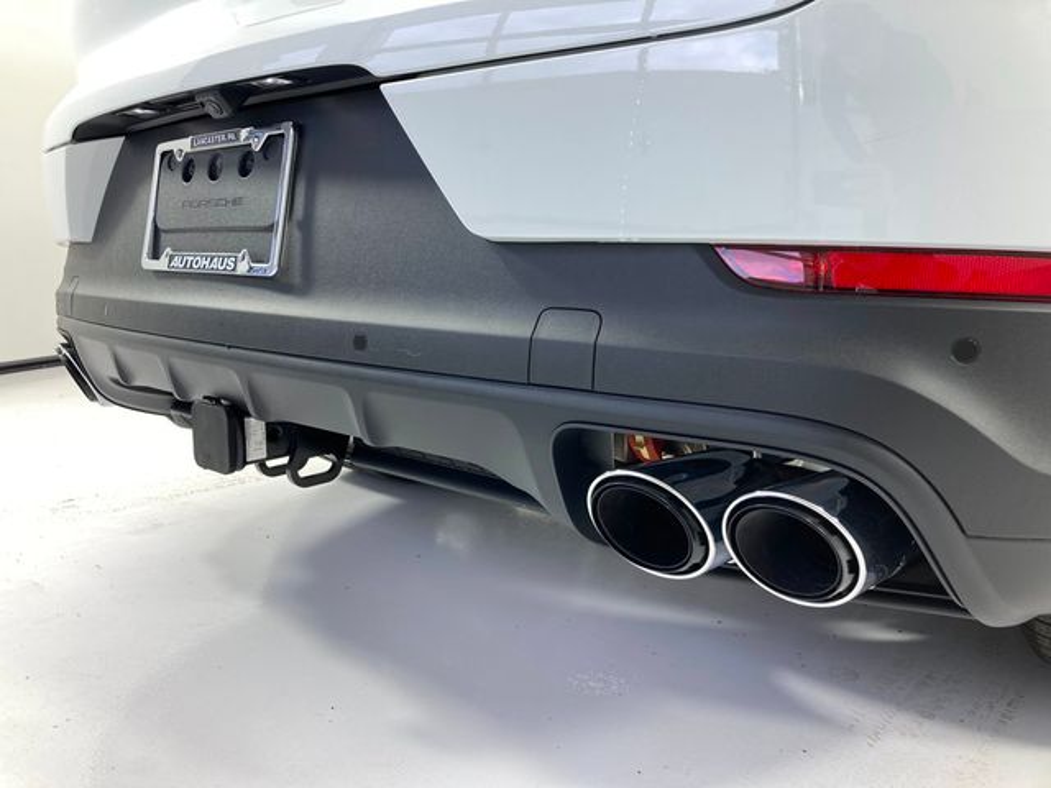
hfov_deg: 63.4
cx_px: 526
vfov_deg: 49.7
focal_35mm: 28
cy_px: 394
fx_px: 850
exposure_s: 1/120
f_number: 1.8
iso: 20
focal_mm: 3.99
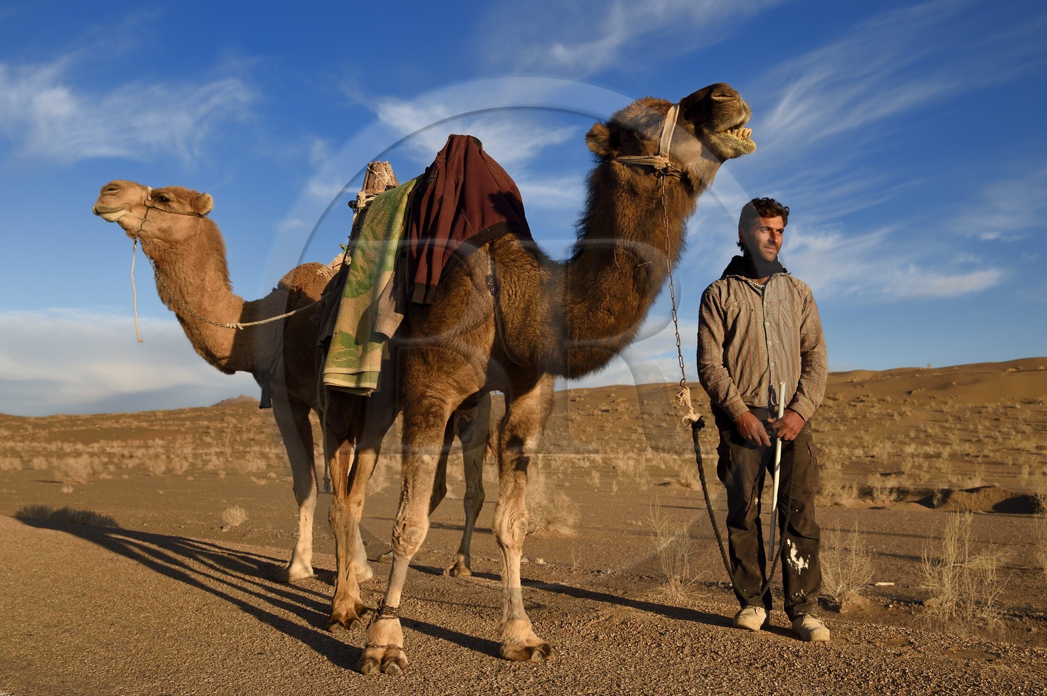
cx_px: 524
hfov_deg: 50.7
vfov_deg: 35.0
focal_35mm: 38
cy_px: 348
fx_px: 1104
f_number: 9
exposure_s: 1/320
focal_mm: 38
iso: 200
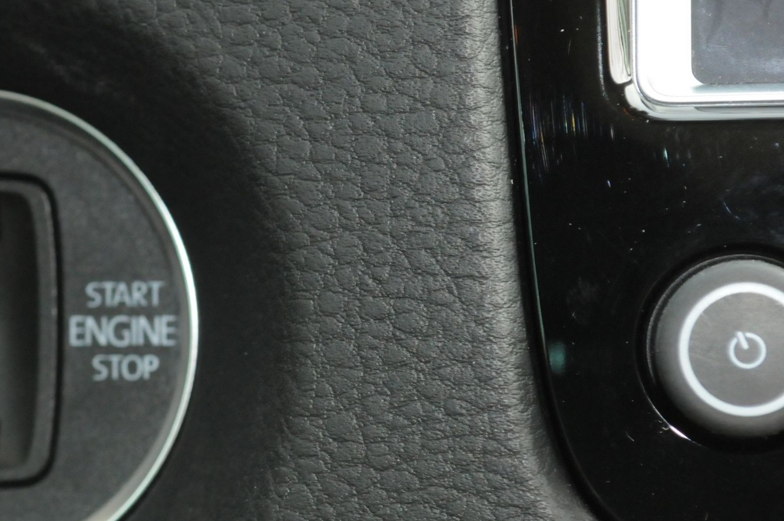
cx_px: 57
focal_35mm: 155
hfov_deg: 13.1
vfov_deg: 8.8
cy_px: 198
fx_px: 3370
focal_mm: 55
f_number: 8
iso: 1250
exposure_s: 1/60
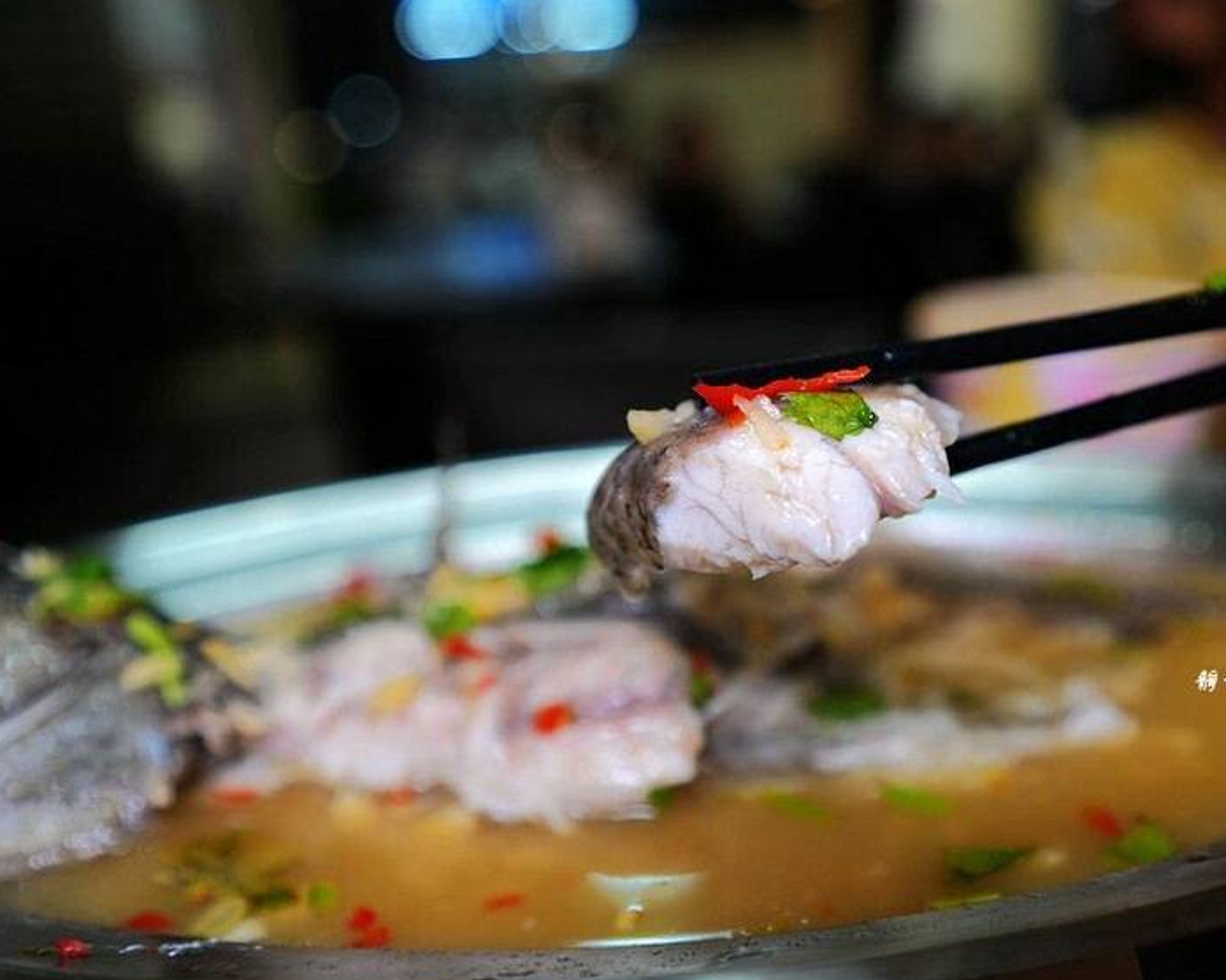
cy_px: 490
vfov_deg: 45.8
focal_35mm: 32
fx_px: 1161
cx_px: 708
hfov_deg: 55.4
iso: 160
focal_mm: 28
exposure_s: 1/40
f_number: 3.2
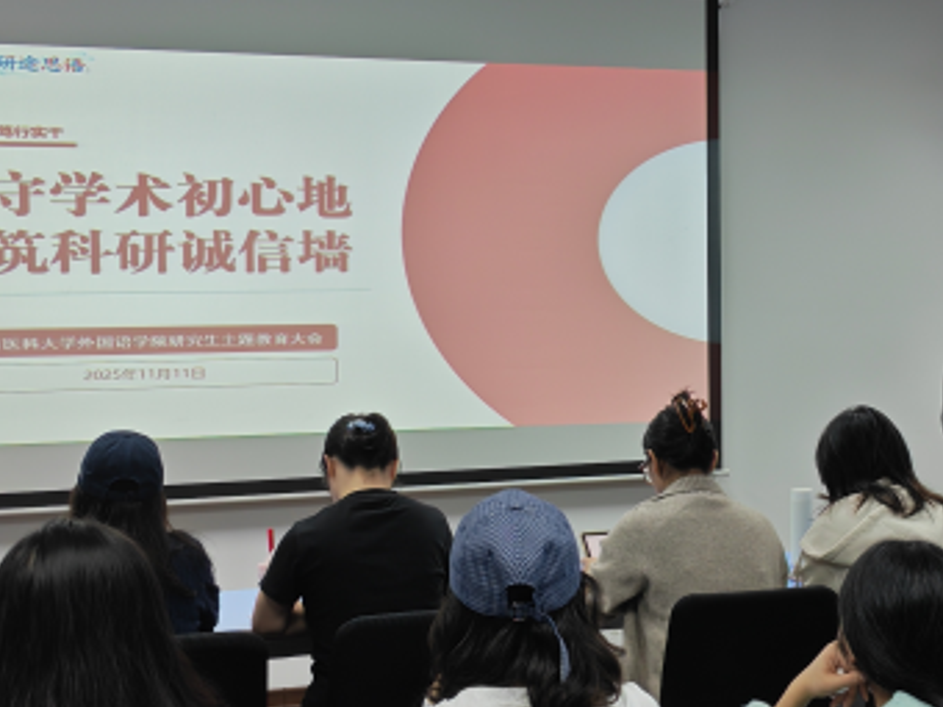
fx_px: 1907
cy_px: 281
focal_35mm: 70
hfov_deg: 27.5
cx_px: 674
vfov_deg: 21.0
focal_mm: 6.12
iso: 200
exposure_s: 1/50
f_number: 1.9
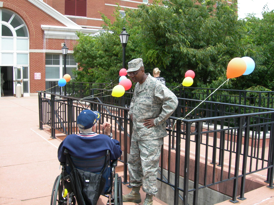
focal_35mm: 38
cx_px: 137
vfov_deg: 37.7
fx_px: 301
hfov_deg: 49.0
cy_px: 102
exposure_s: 1/192
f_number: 4.8
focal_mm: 7.8
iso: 50
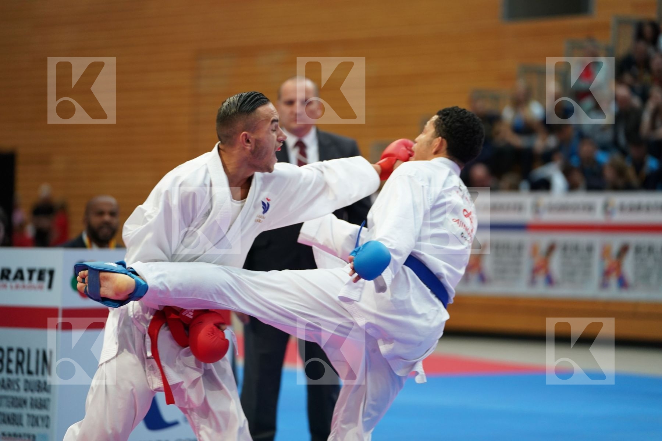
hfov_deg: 13.2
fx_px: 2868
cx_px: 331
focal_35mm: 156
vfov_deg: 8.8
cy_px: 220
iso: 2000
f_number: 2.8
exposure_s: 1/1000
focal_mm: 156
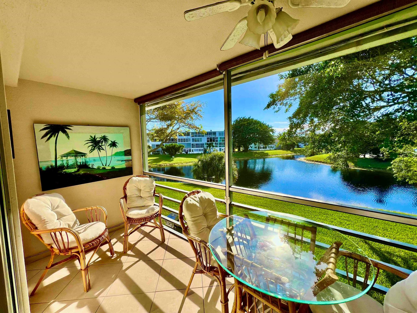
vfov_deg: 89.9
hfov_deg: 106.2
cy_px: 156
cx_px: 208
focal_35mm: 13
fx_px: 157
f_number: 1.8
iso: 32
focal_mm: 1.57
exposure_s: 1/803
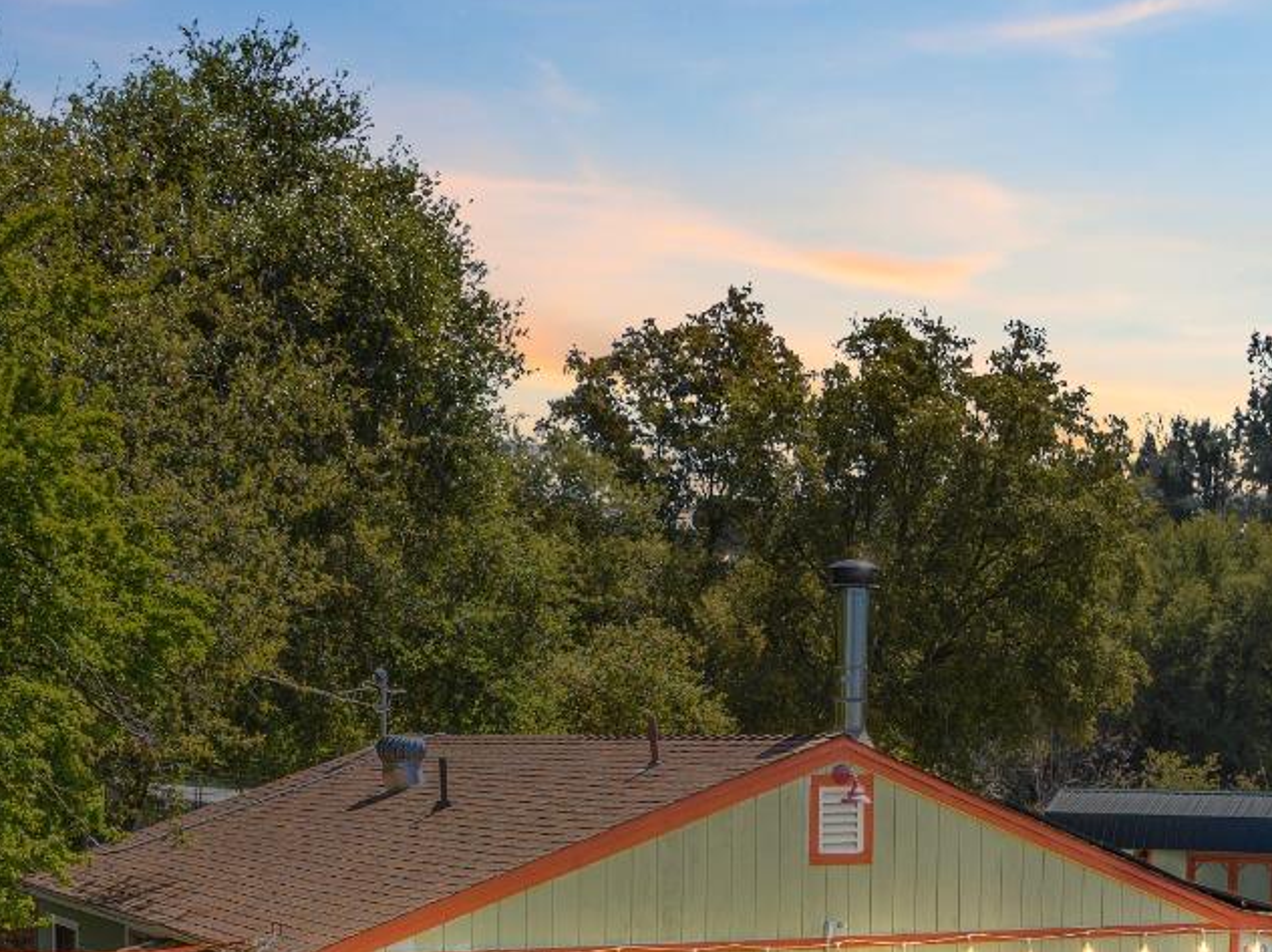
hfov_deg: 33.8
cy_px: 931
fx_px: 2093
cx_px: 725
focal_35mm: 57
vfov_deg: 24.6
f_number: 2.8
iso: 190
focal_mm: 12.29
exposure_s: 1/1000
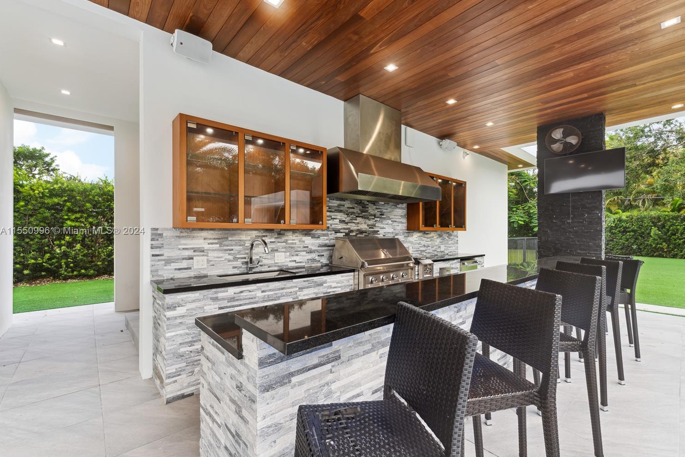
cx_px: 365
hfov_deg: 100.3
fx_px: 285
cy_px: 231
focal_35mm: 15
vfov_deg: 77.3
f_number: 9
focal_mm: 14
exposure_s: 1/30
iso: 100
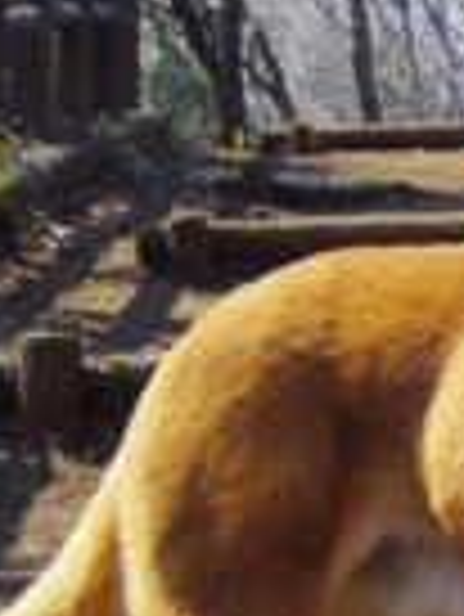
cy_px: 193
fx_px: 3676
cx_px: 608
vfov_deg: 9.6
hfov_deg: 7.1
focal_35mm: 206
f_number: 3.2
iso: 250
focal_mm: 8.5
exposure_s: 1/1250
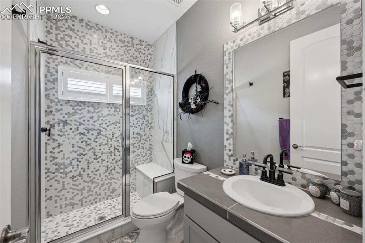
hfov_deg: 104.3
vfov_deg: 81.2
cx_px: 182
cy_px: 122
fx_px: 142
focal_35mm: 14
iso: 250
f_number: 10
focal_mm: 14
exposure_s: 1/3
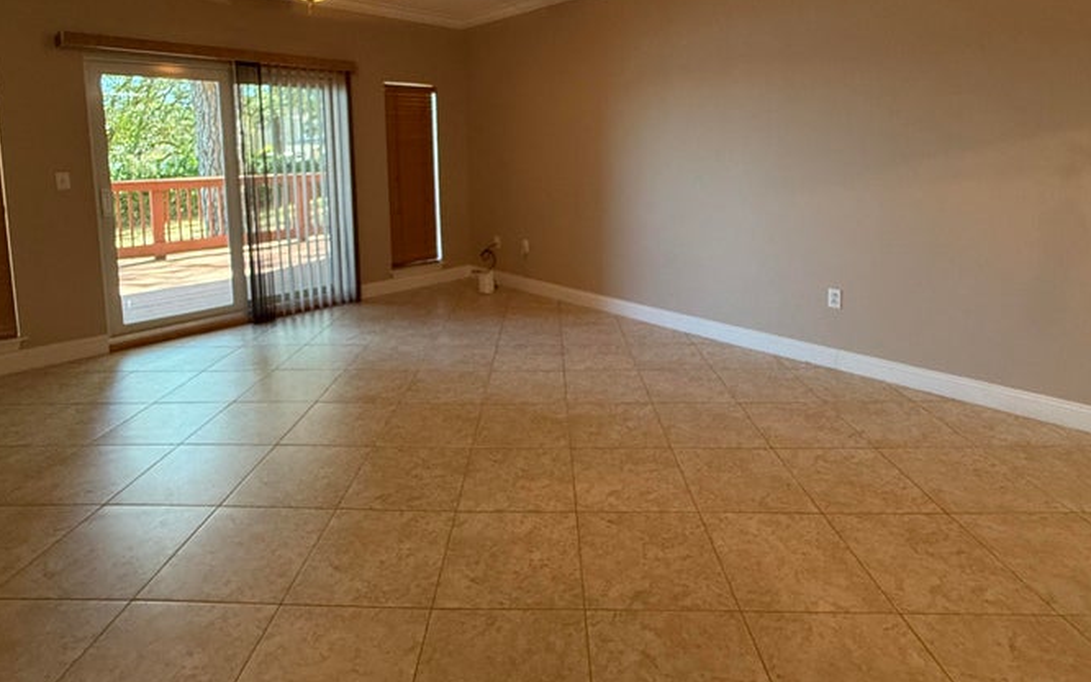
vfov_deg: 60.0
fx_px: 565
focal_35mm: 19
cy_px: 202
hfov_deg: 88.0
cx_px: 533
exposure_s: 1/120
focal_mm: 2.22
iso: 250
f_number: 2.2
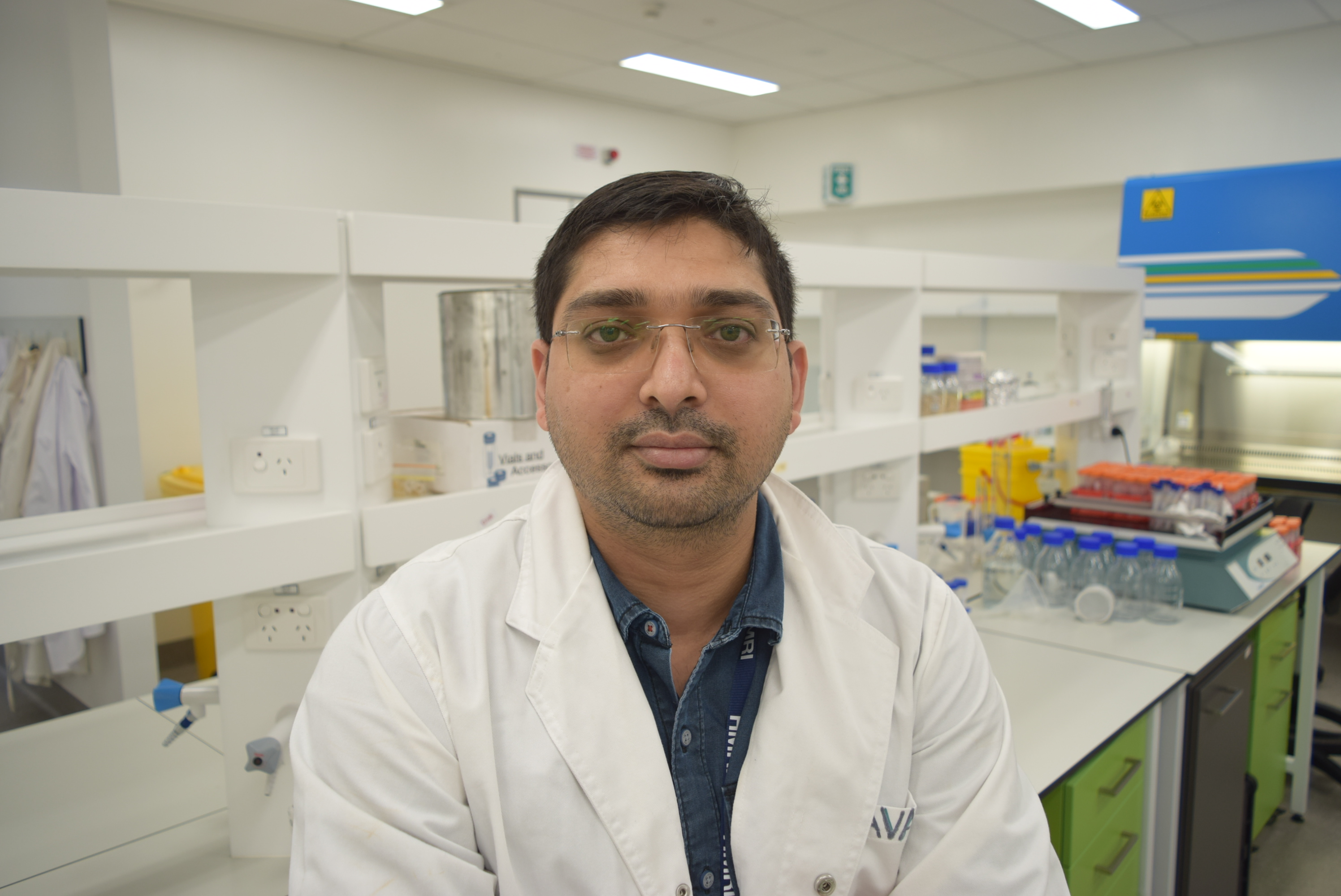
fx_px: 1006
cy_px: 448
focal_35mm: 27
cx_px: 670
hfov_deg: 67.3
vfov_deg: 48.0
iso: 200
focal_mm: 18
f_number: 3.5
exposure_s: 1/60
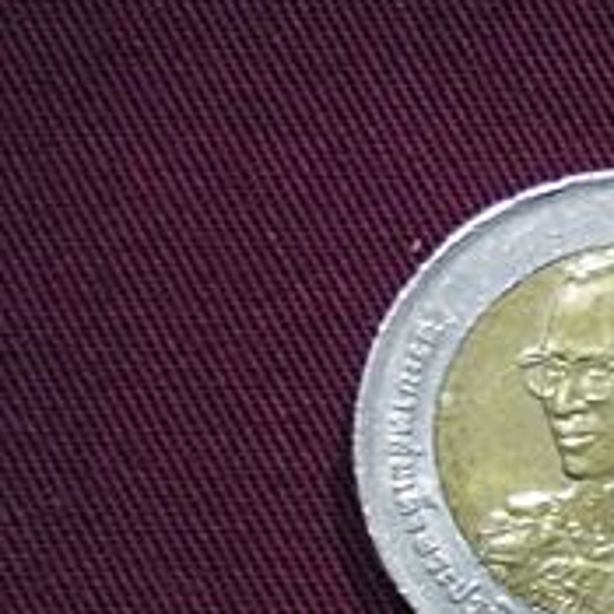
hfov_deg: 16.1
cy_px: 768
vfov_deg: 16.6
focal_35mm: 100
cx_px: 884
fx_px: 2007
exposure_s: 1/8
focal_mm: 5.5
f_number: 2.8
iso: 400
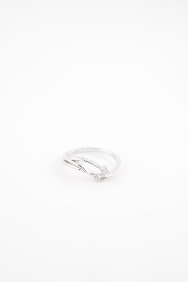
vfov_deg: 28.1
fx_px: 564
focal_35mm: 72
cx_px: 94
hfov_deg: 18.9
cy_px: 141
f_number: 7.1
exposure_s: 1/40
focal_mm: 48
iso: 100
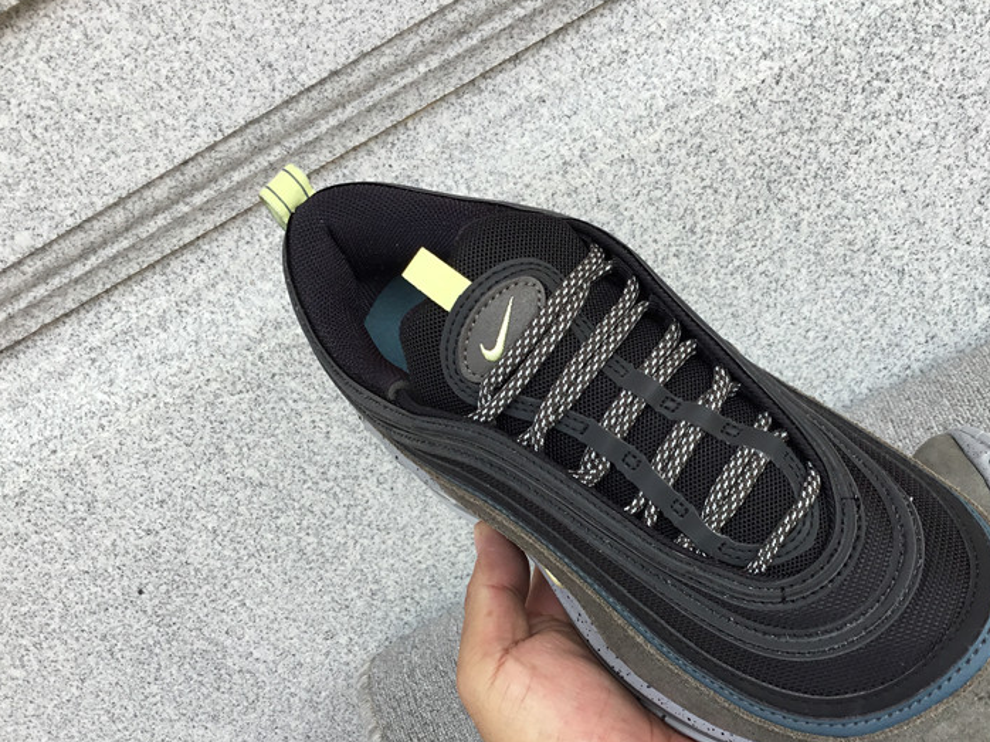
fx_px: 1144
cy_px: 463
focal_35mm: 40
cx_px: 623
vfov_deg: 35.7
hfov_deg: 46.4
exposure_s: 1/334
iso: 25
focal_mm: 3.3
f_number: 2.4
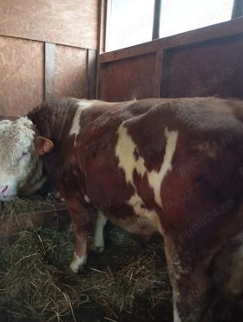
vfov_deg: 59.8
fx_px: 280
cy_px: 168
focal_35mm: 30
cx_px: 114
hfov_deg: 46.9
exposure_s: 1/20
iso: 4085
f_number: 1.8
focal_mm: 4.22
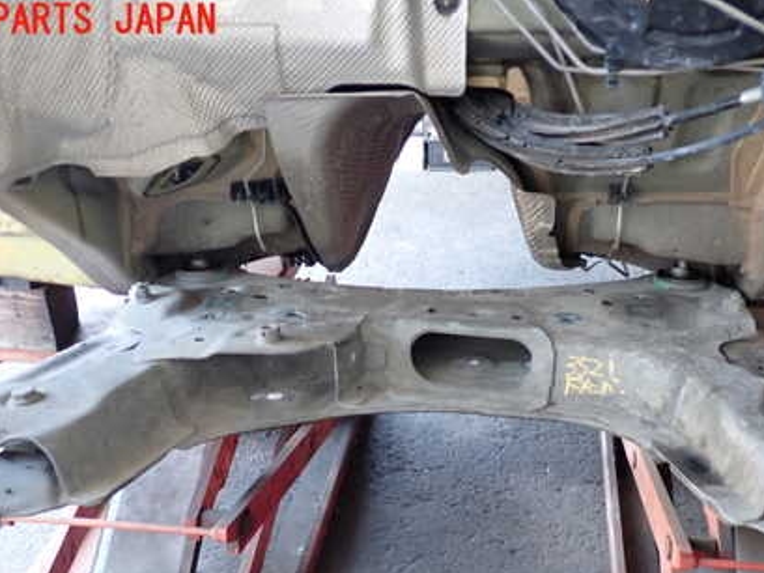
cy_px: 418
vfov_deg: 32.4
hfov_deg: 42.8
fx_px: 971
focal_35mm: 44
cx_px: 437
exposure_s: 1/30
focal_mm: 5.4
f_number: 2.3
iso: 250
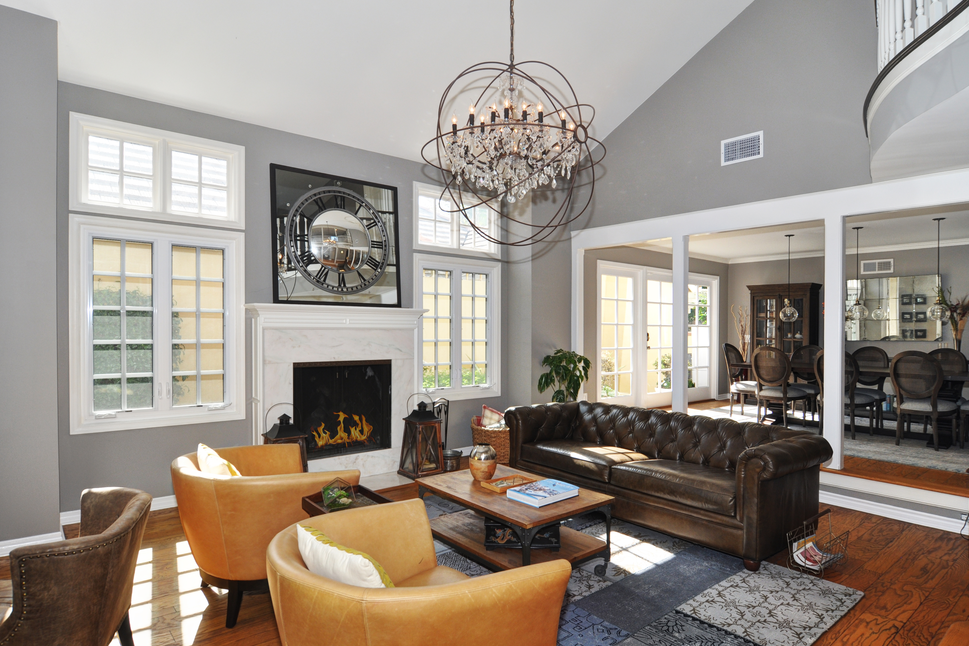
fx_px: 511
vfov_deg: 64.5
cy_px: 329
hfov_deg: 86.9
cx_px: 495
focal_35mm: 19
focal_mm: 12
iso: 400
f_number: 7.1
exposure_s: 1/80
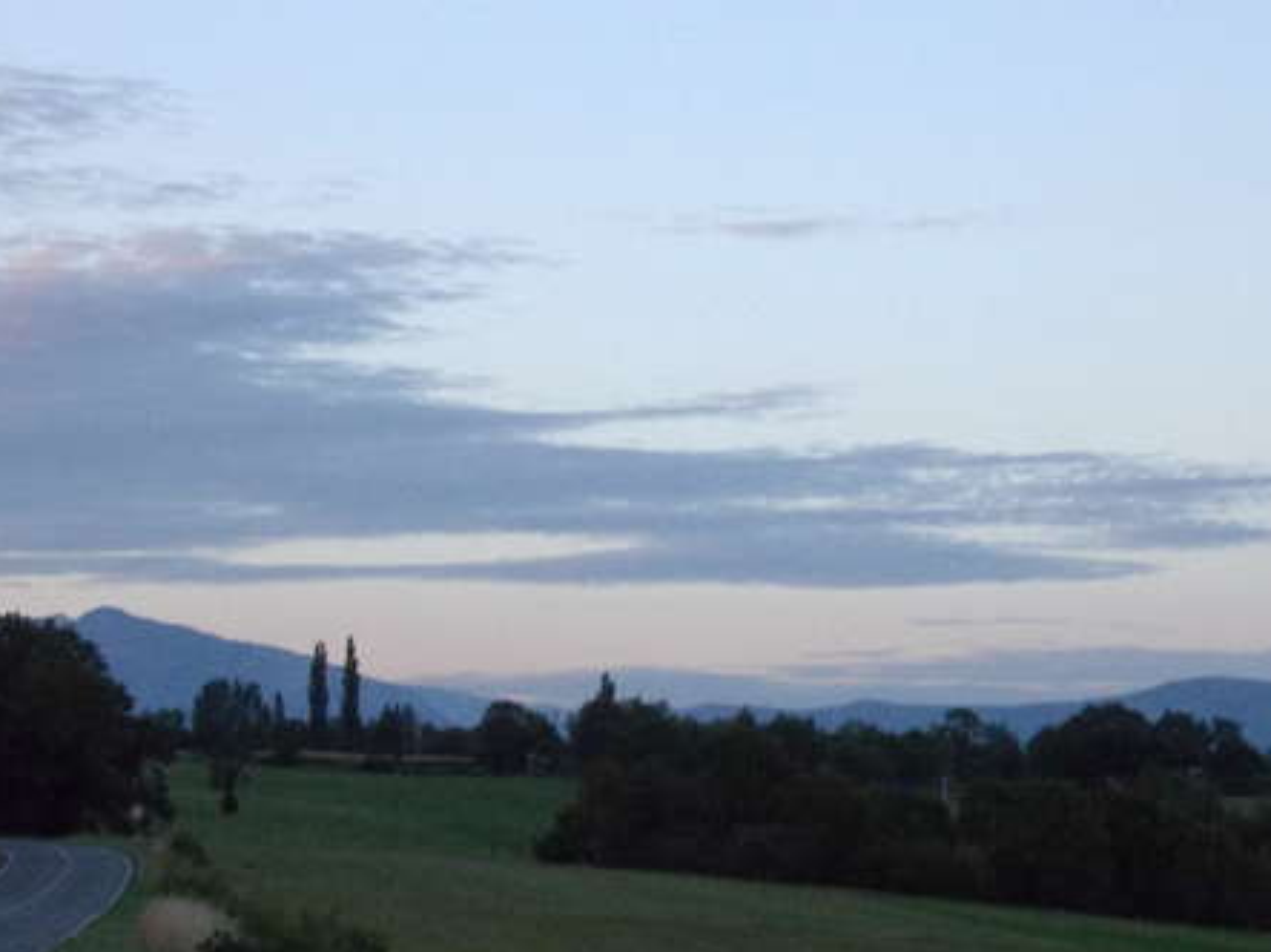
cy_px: 528
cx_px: 709
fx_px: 4074
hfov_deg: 17.7
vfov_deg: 13.3
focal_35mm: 111
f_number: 4.8
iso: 200
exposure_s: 1/200
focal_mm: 11.6
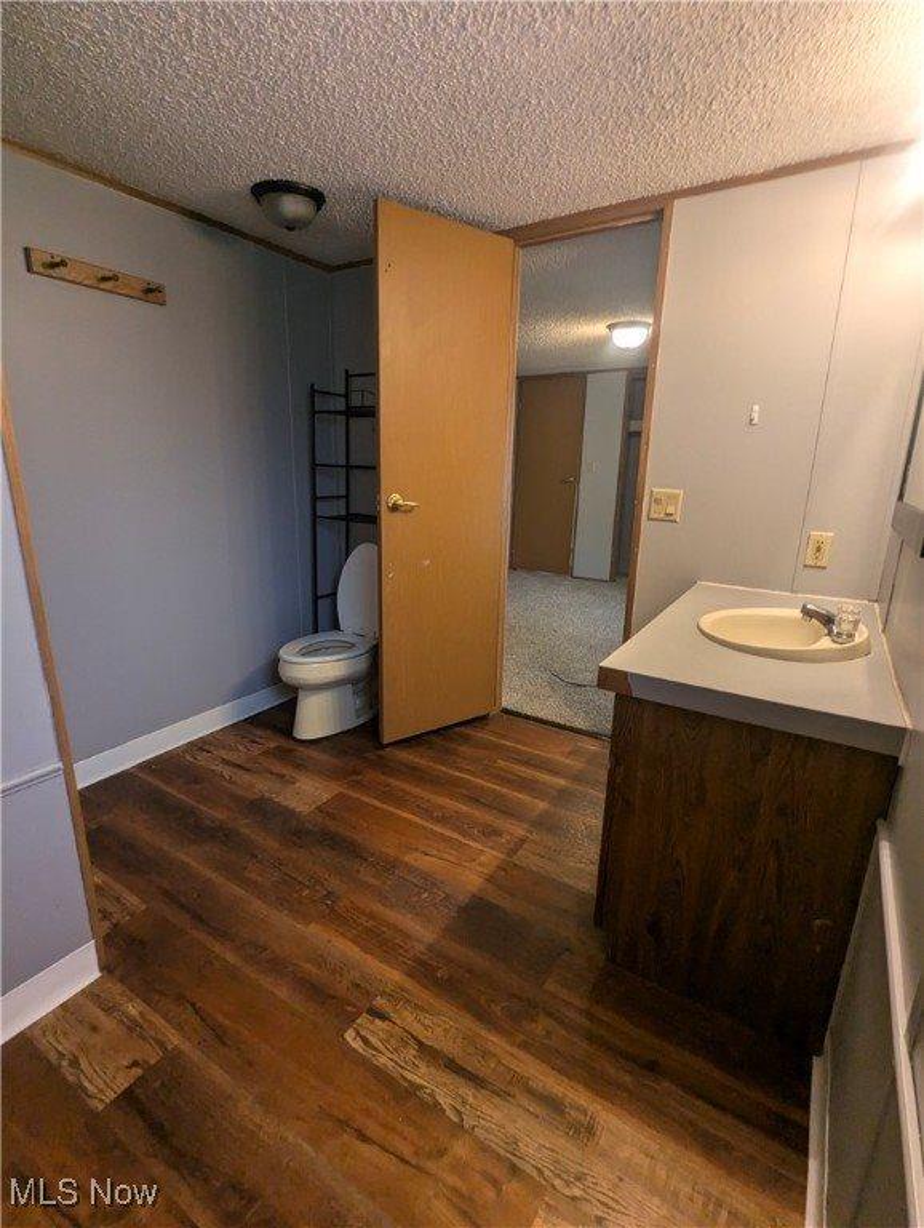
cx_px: 462
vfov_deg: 94.4
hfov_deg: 78.2
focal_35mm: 16
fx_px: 568
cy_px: 614
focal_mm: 2.35
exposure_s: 1/60
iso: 70
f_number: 2.2
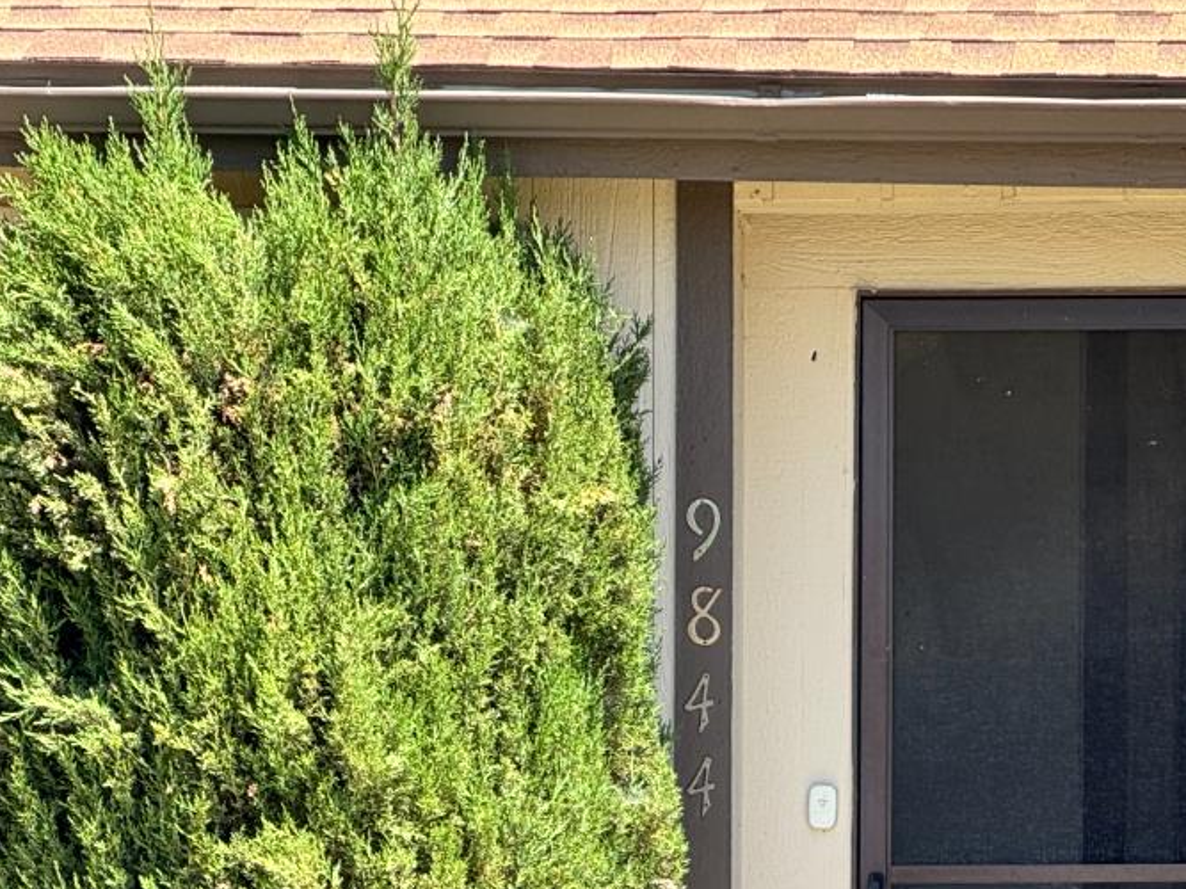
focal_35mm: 270
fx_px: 9249
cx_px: 1118
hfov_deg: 7.3
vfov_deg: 5.5
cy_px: 865
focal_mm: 15.66
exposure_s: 1/186
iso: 50
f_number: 2.8
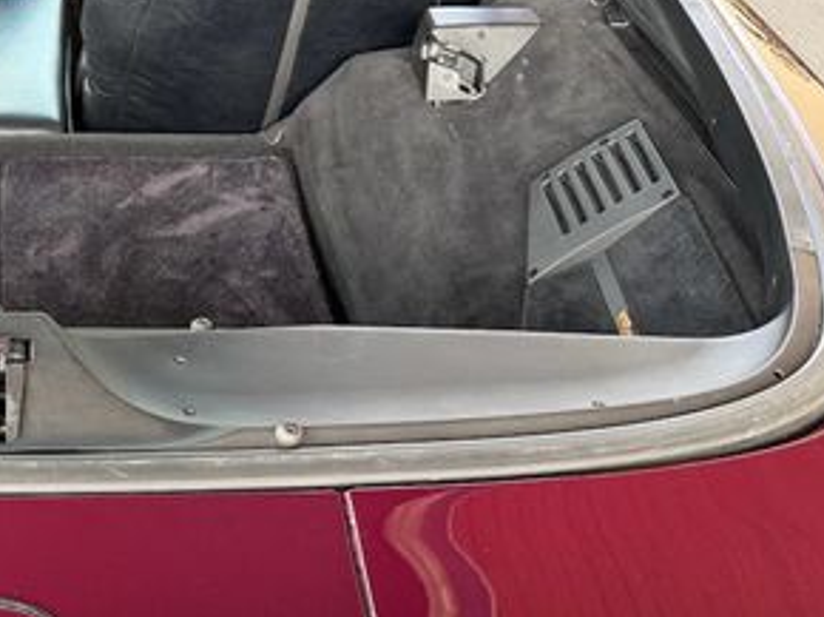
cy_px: 347
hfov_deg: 33.1
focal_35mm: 53
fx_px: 1261
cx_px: -9
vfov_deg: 27.5
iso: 160
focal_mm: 6.76
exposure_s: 1/121
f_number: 1.78
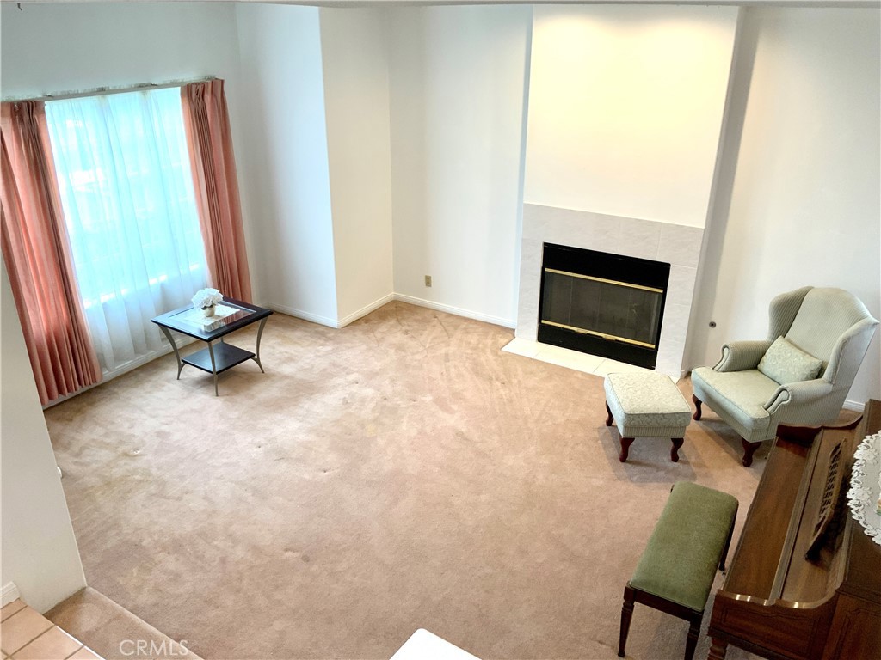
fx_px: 738
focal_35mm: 29
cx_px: 440
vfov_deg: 48.2
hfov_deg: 61.7
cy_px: 330
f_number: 1.8
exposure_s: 1/60
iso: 50
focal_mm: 3
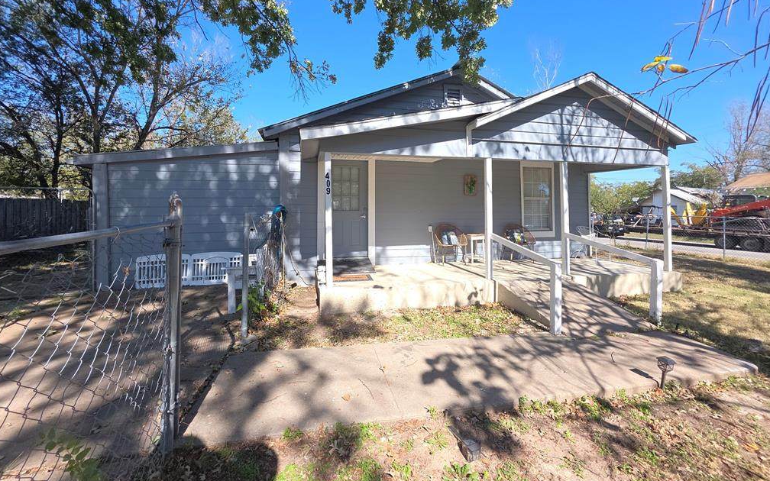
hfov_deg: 105.3
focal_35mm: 14
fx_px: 294
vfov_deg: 78.1
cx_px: 383
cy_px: 202
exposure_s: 1/404
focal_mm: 2.2
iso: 20
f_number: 1.9
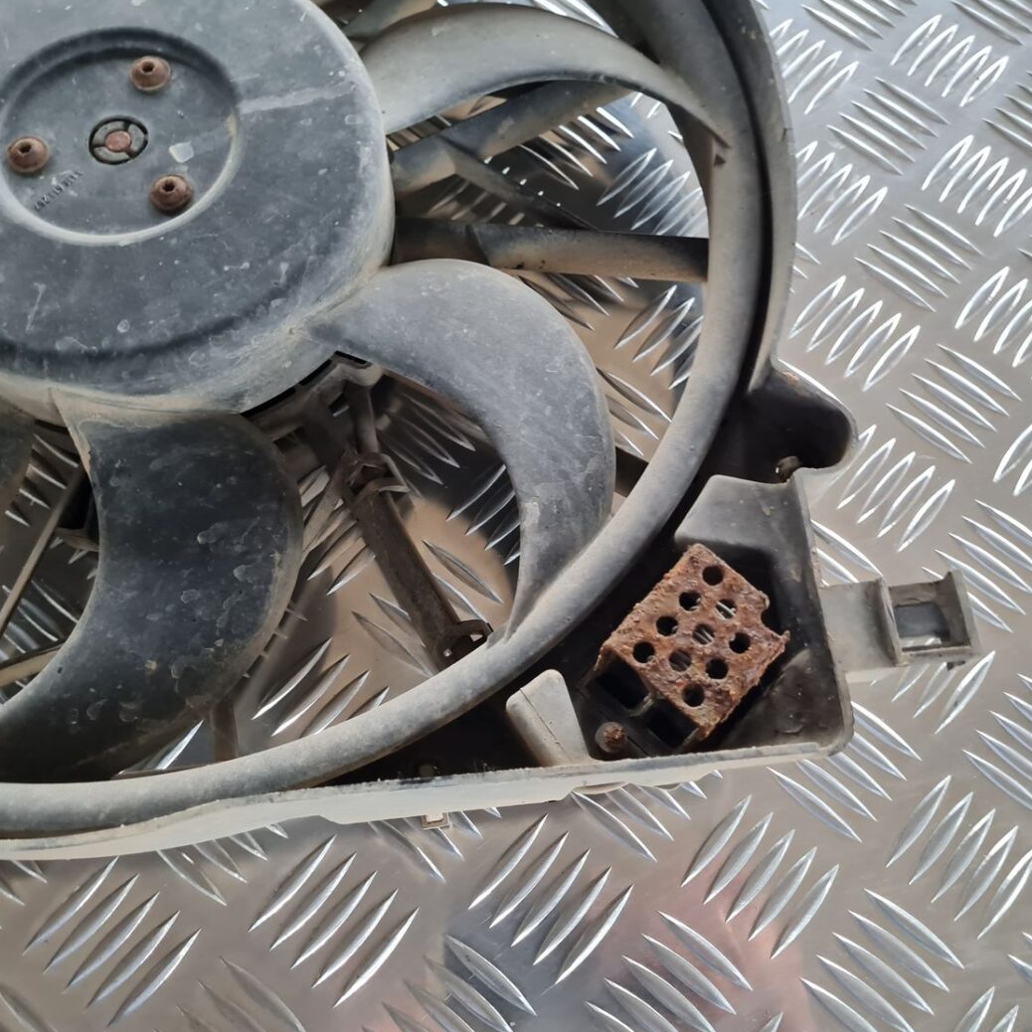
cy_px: 517
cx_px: 561
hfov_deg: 52.5
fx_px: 1046
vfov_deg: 52.5
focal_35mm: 31
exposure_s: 1/50
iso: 250
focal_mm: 5.4
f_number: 1.8
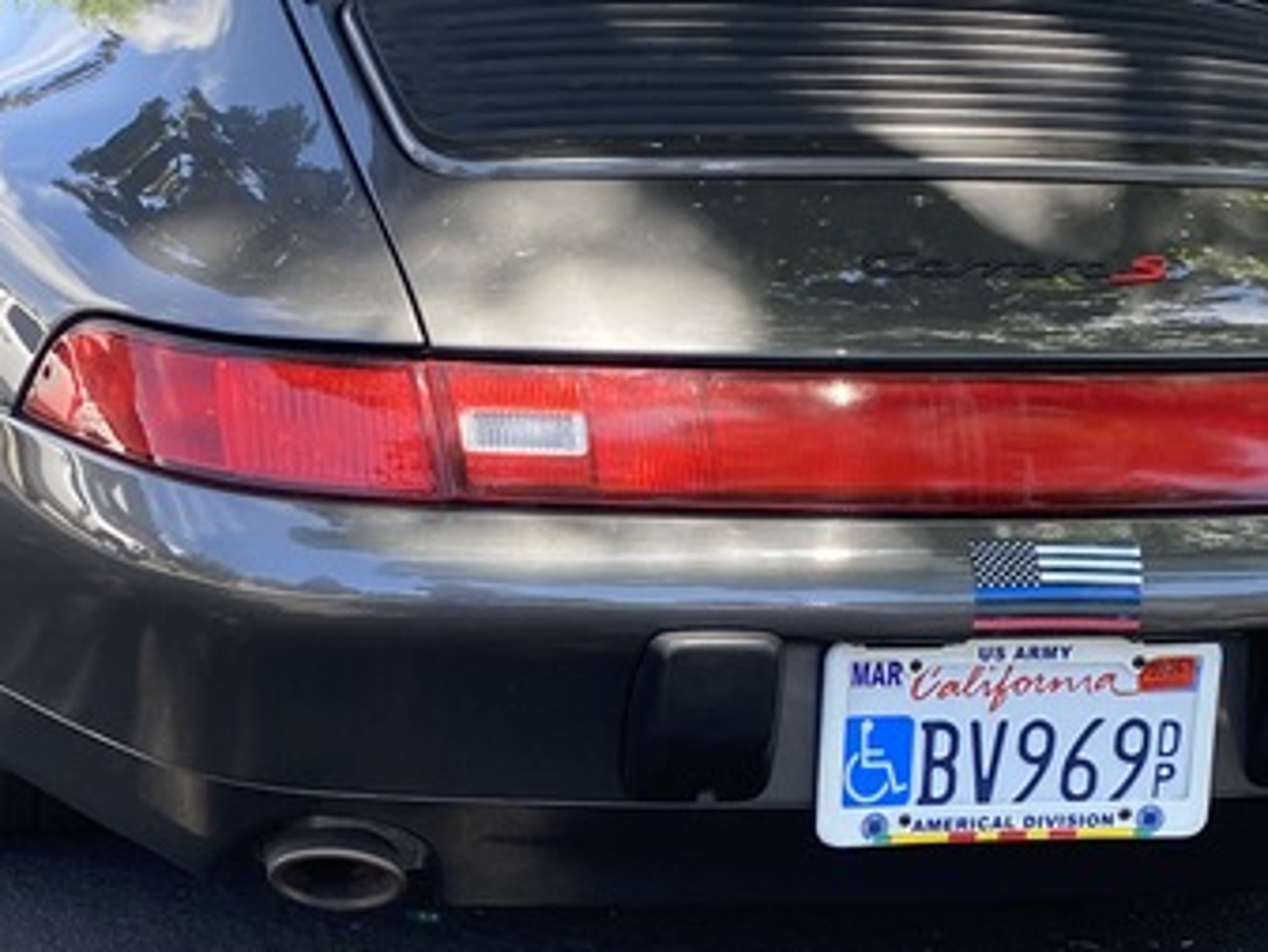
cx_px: 647
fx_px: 2895
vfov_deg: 18.6
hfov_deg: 24.7
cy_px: 707
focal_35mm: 79
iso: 32
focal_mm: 4.25
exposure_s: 1/238
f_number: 1.8
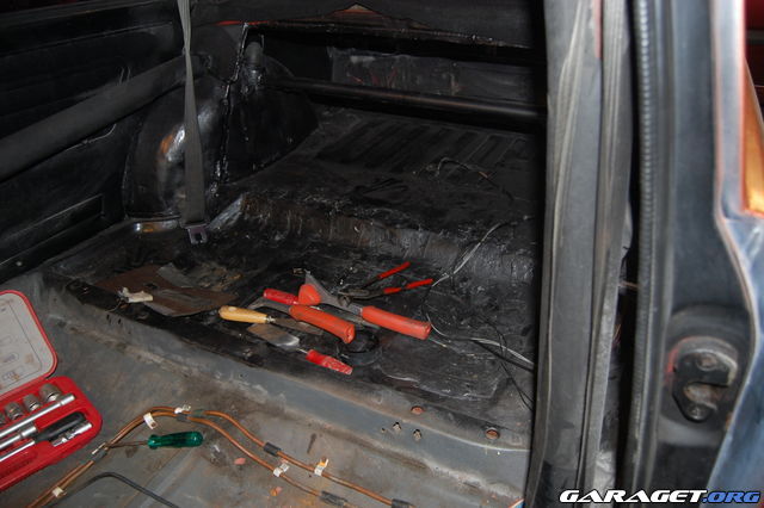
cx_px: 382
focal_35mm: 27
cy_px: 254
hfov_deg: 67.4
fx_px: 573
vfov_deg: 47.9
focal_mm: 18
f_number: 3.5
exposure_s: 1/60
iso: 400
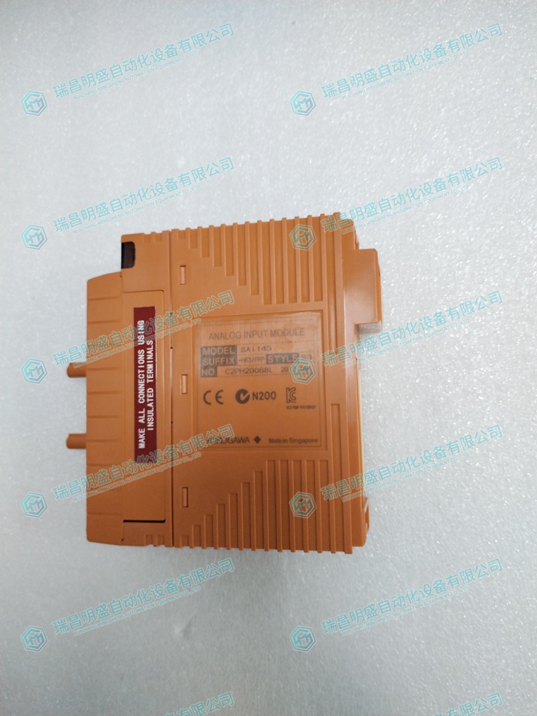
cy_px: 358
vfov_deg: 67.3
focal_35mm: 26
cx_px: 268
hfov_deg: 53.1
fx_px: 538
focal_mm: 4.75
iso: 640
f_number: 1.8
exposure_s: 1/33.3
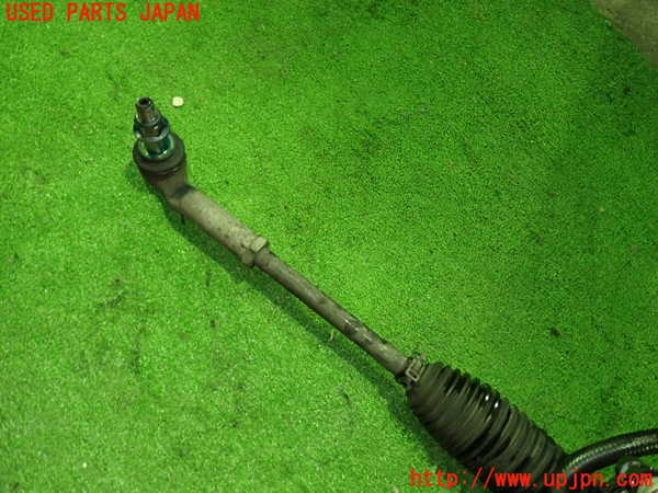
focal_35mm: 30
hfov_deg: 60.0
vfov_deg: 46.8
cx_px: 329
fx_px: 570
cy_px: 246
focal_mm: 5.4
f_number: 2.3
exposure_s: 1/30
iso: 640
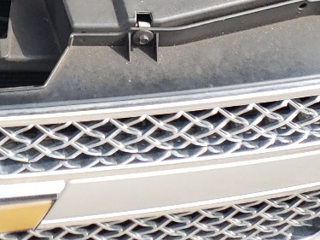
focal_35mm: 111
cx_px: -74
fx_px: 1026
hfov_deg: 16.9
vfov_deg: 12.3
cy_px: -177
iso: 50
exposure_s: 1/833
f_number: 1.5
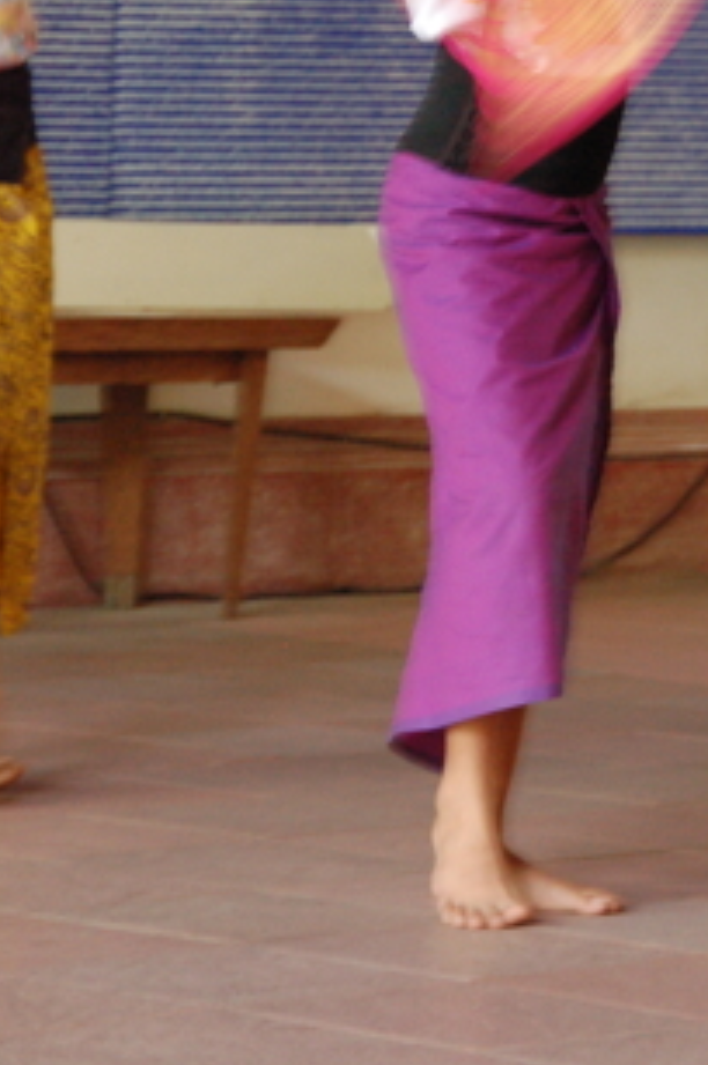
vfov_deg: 9.6
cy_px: 173
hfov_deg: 6.4
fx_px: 6356
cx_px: 590
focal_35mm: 215
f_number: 5.3
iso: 1600
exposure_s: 1/10
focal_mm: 80
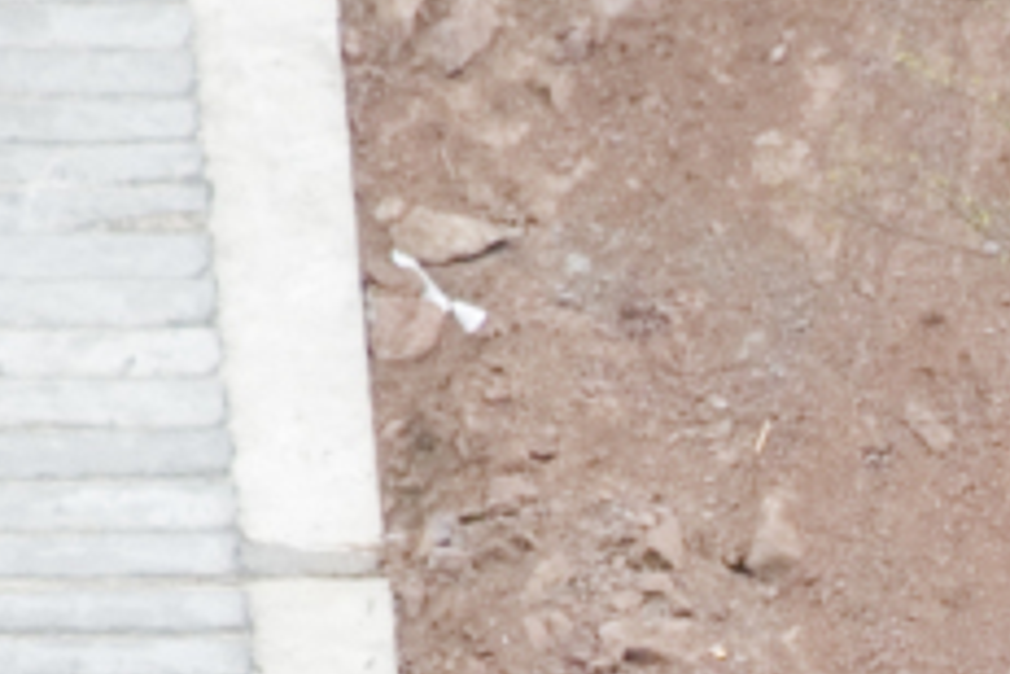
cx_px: 1574
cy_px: 1000
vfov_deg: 1.7
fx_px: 22359
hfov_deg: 2.6
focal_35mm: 797
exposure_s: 1/80
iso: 320
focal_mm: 120
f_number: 5.6
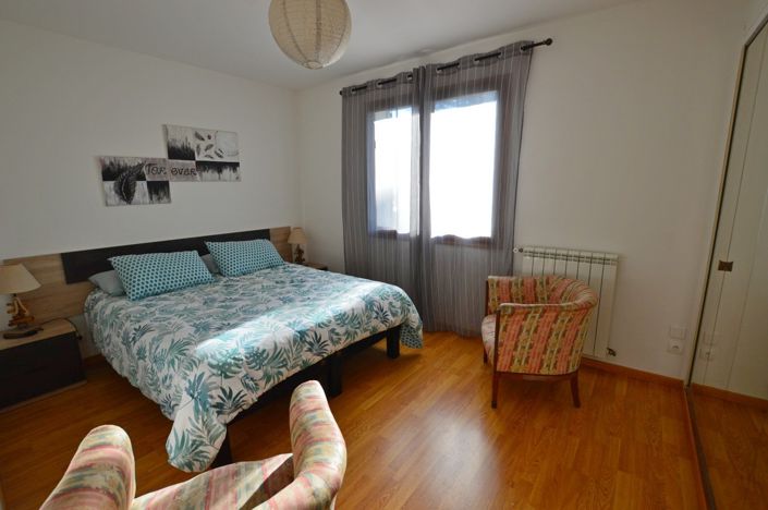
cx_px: 384
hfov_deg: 100.5
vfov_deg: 77.2
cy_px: 255
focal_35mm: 15
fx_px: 320
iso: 400
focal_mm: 10
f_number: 9
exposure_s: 1/80
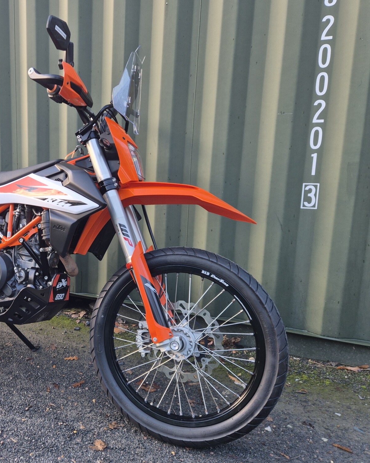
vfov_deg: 58.8
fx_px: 411
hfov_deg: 46.0
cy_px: 232
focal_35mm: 30
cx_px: 75
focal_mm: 5.4
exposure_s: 1/180
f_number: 1.8
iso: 64
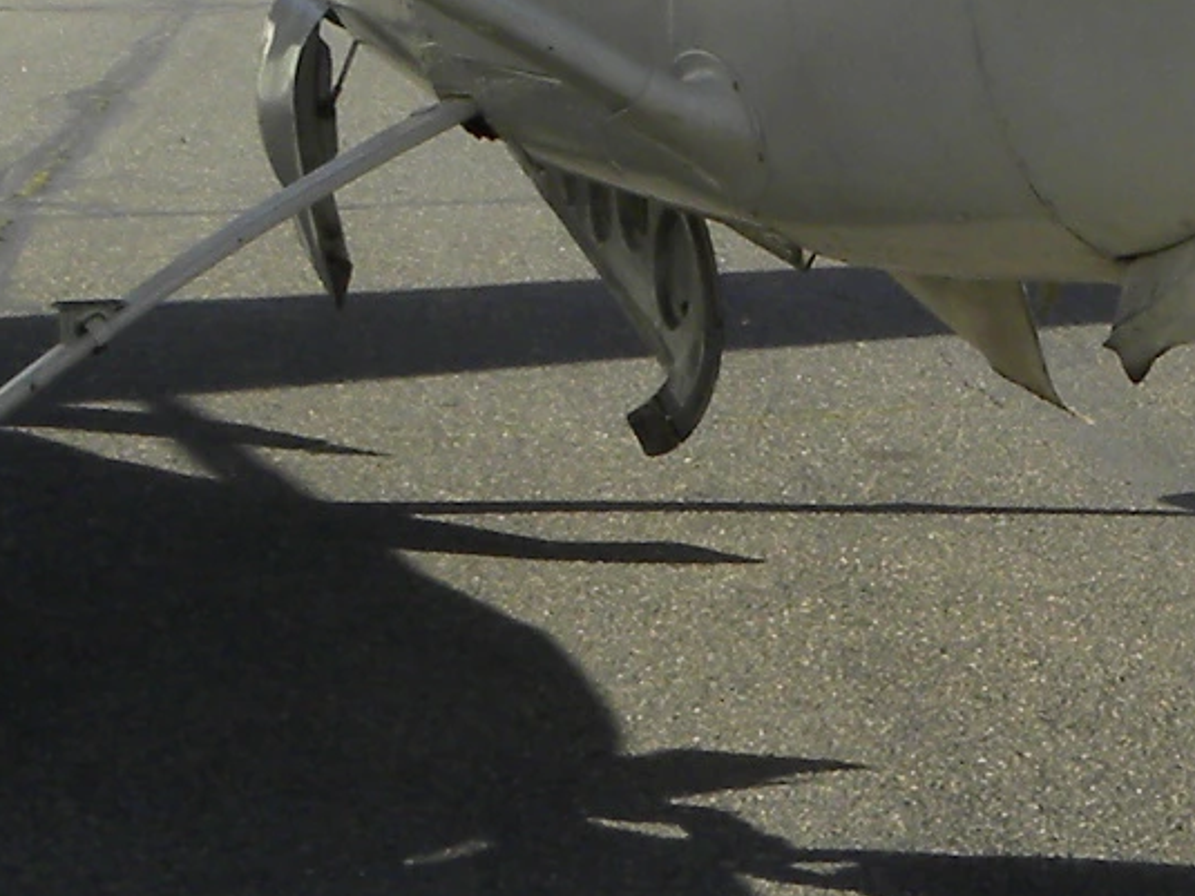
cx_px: 1282
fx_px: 4349
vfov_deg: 11.6
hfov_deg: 15.3
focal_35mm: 126
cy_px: 9
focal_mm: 4.6
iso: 64
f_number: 5.6
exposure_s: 1/264
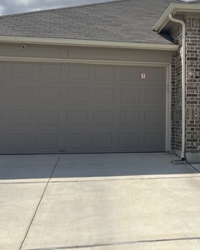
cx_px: 180
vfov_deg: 34.3
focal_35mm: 54
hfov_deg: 27.1
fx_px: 399
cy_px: 77
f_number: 1.5
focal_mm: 5.7
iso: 50
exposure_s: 1/5587
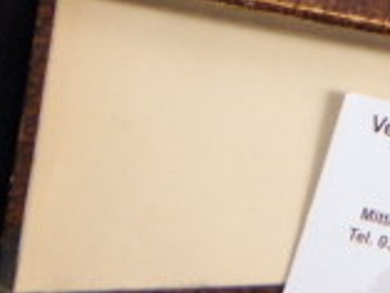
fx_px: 1883
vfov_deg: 8.5
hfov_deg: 10.8
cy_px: -243
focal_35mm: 167
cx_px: 778
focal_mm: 7.5
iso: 320
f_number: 3.8
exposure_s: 1/40
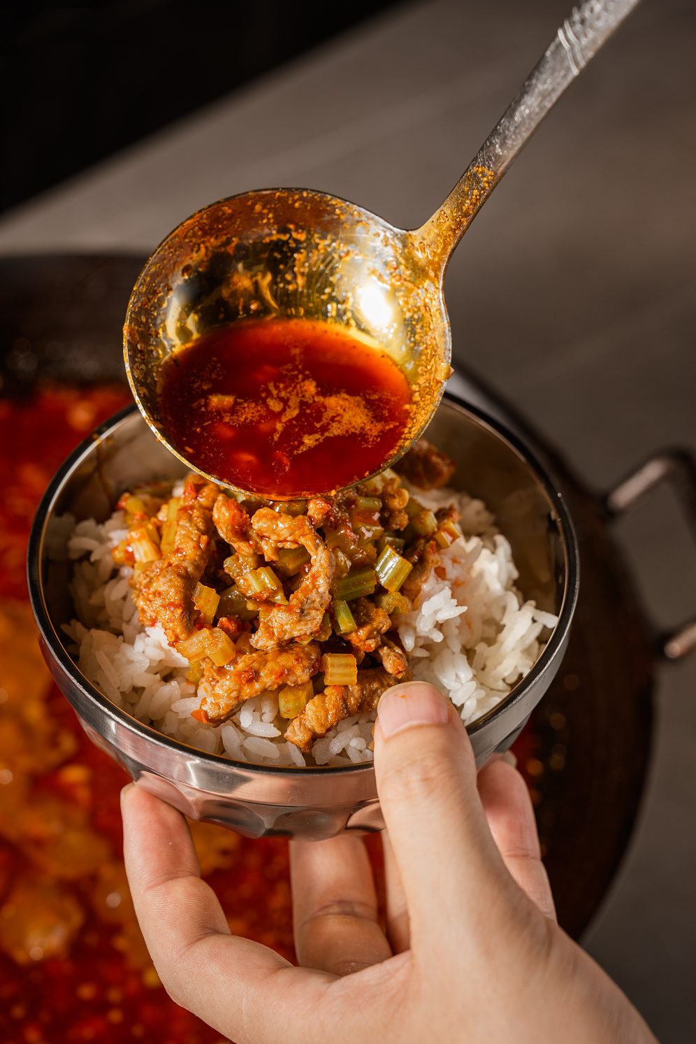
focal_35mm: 72
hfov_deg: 18.9
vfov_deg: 28.1
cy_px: 532
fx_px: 2087
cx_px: 352
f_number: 7.1
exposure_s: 1/125
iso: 125
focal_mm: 70
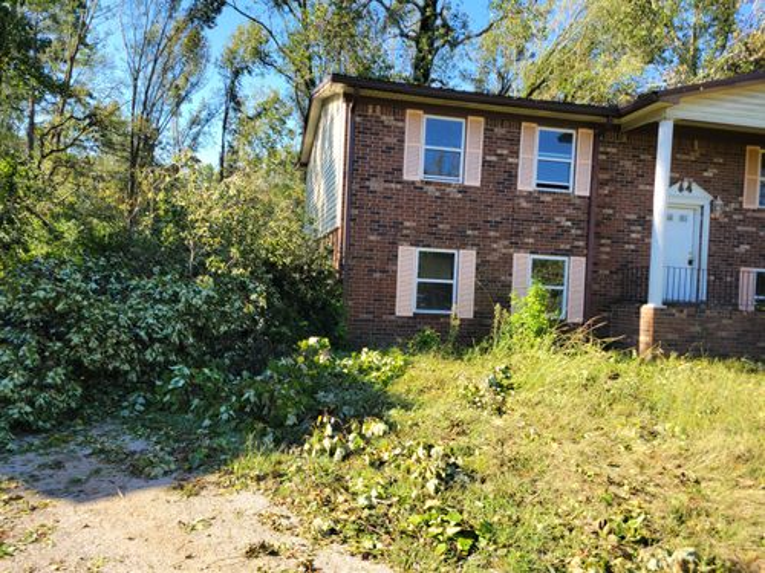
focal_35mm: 26
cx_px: 382
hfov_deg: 67.3
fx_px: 575
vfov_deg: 53.1
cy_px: 286
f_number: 1.8
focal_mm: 5.4
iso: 40
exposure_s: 1/619
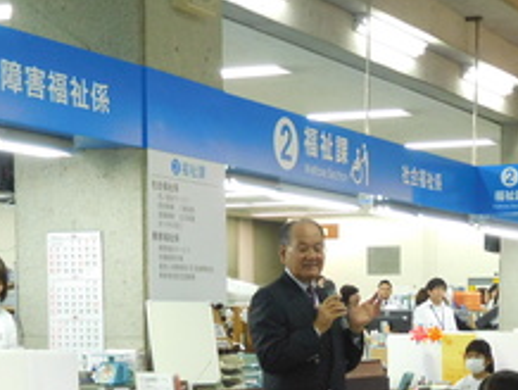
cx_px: 428
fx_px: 1318
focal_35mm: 88
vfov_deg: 16.3
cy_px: 426
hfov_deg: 21.9
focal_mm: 7.1
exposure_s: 1/30
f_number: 3.9
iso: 400
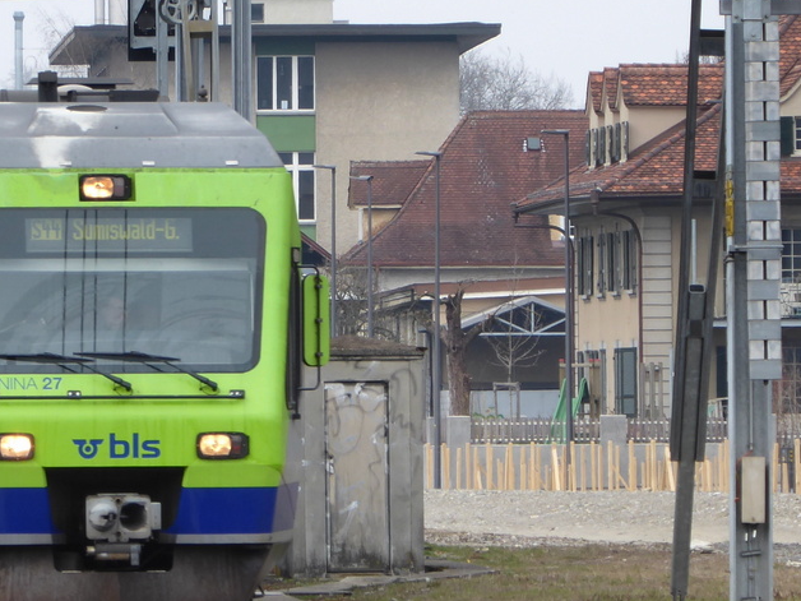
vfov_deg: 2.2
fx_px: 15827
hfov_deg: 2.9
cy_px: 292
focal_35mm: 684
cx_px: 151
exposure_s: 1/80
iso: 100
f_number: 5.9
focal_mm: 57.7
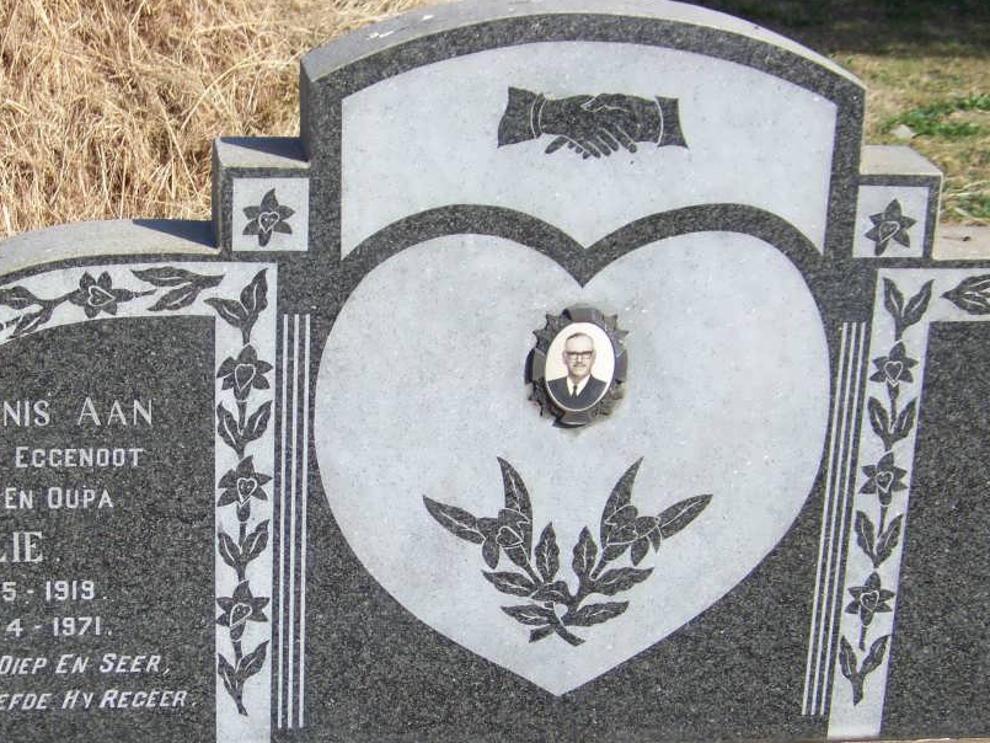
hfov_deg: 23.8
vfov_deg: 17.9
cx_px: 389
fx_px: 2346
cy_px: 509
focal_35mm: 82
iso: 64
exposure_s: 1/640
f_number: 3.2
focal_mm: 9.36
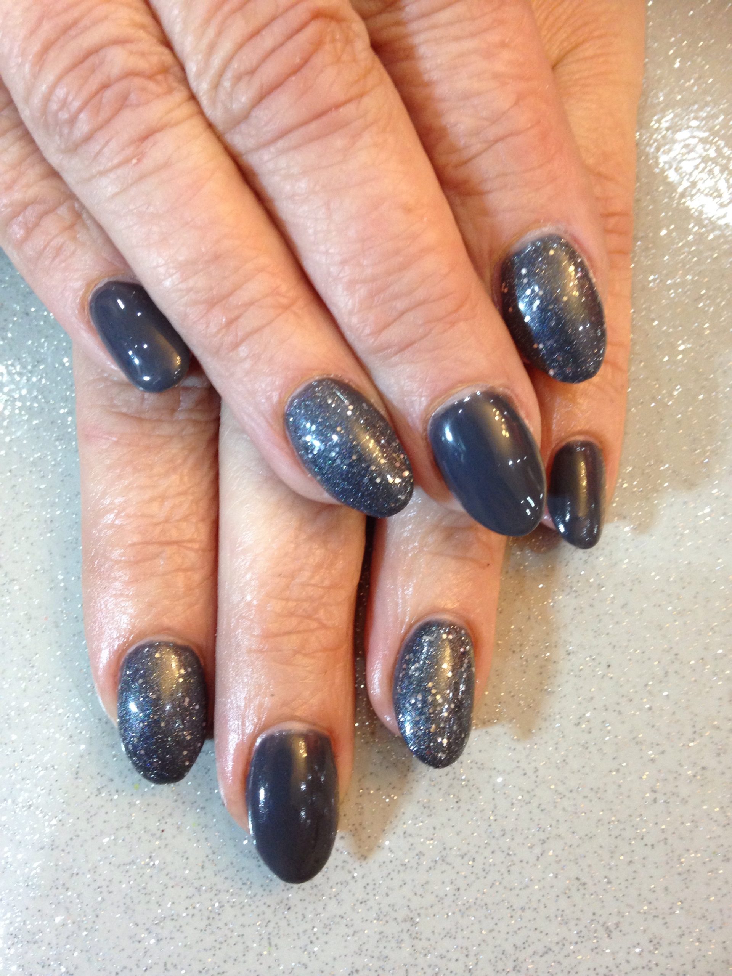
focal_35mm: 33
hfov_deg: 42.9
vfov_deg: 55.4
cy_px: 488
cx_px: 366
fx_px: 930
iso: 160
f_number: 2.4
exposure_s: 1/20
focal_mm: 4.12
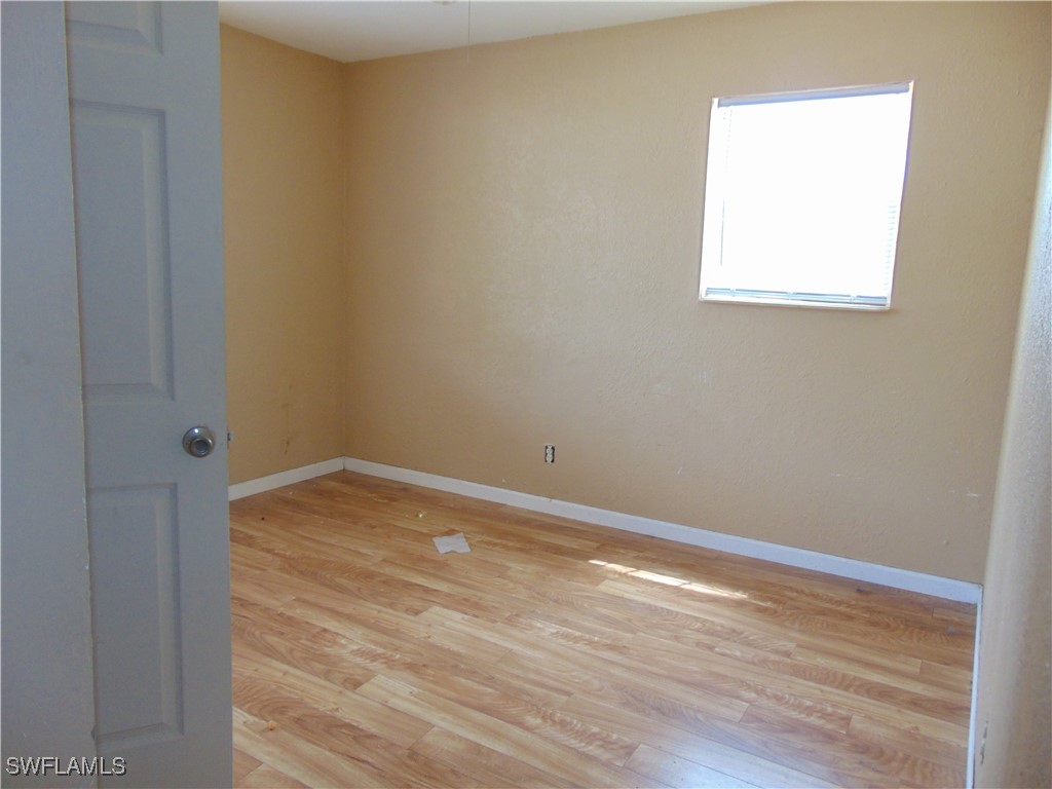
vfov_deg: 54.9
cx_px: 526
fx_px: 760
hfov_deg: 69.4
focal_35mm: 25
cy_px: 394
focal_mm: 4.5
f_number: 3
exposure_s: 1/30
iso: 160
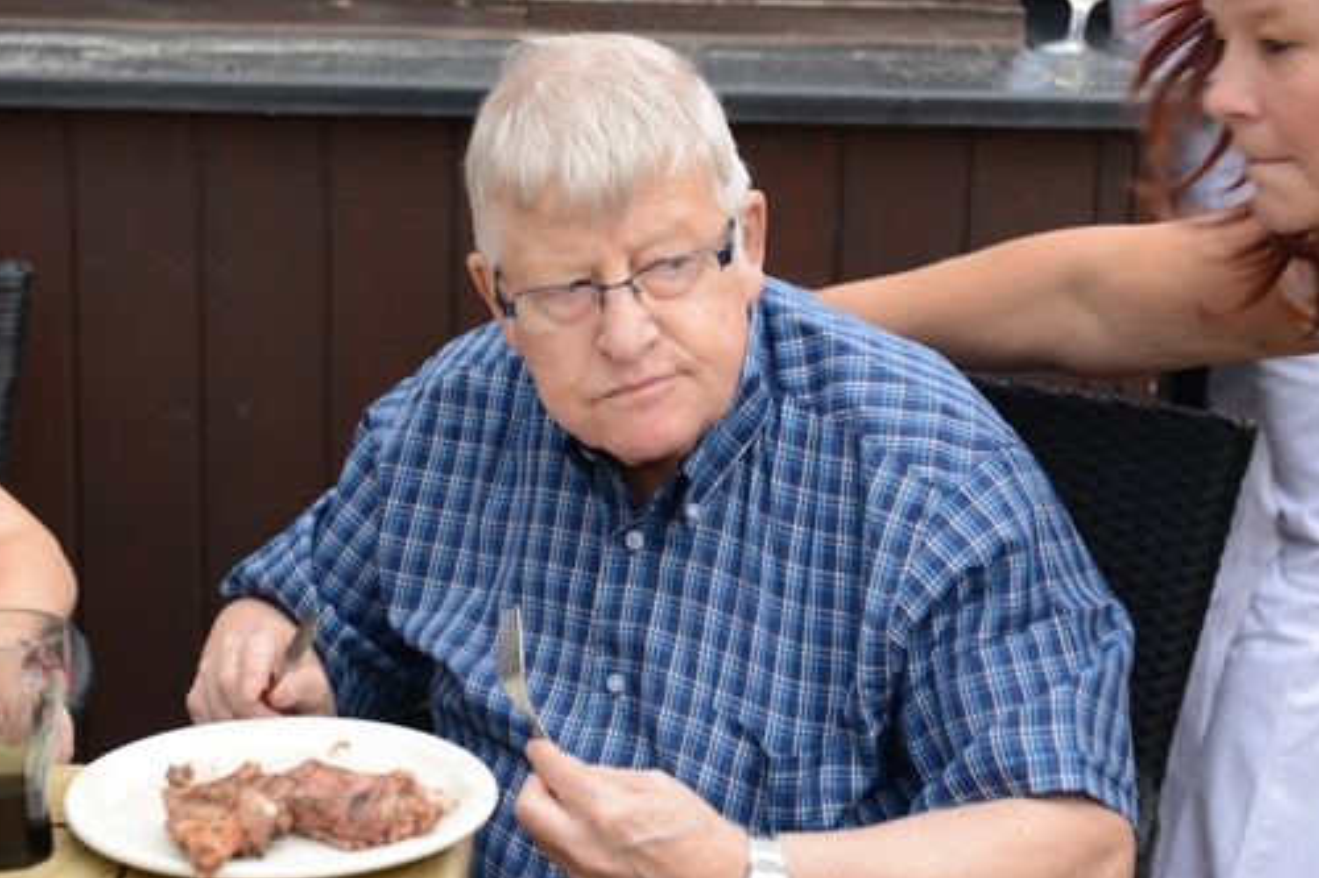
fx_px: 3076
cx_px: 580
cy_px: 483
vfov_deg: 16.2
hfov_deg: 24.2
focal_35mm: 84
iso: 200
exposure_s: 1/100
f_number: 5
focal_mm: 70
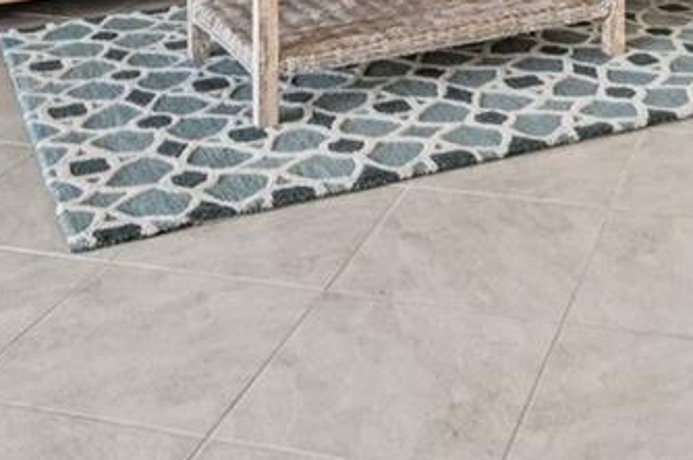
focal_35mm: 67
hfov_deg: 29.5
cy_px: -382
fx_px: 1288
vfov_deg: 16.7
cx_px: 535
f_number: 8
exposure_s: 1/15
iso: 400
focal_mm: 14
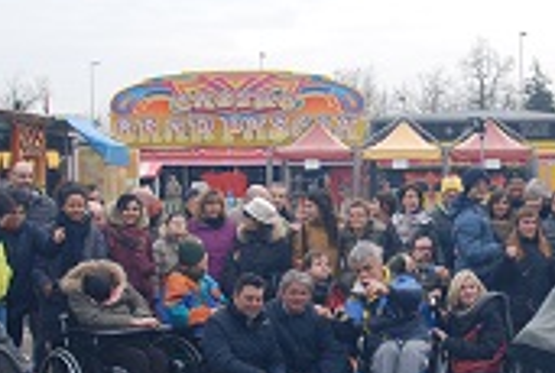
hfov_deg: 31.4
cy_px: 230
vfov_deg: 21.7
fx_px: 974
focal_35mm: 63
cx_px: 389
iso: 100
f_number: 5.6
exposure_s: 1/200
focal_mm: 18
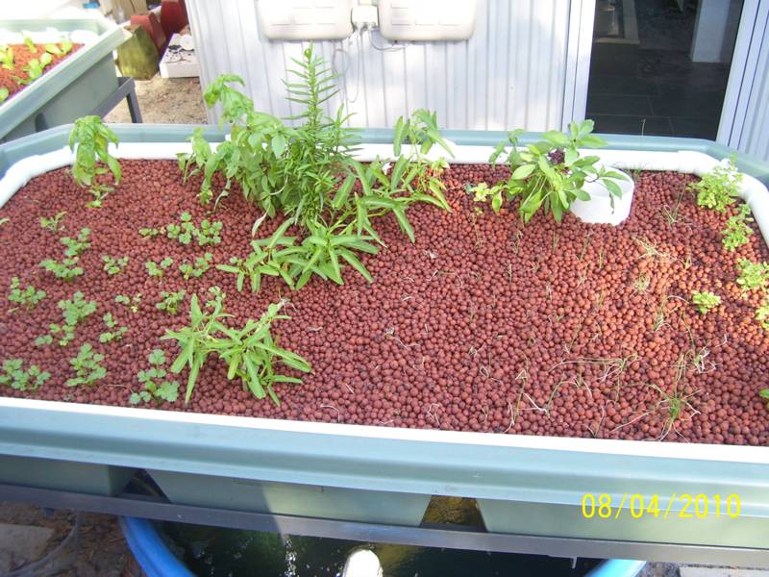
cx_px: 384
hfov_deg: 54.0
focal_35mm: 34
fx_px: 755
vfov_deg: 41.8
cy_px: 288
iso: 80
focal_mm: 5.6
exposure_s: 1/90
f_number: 2.7
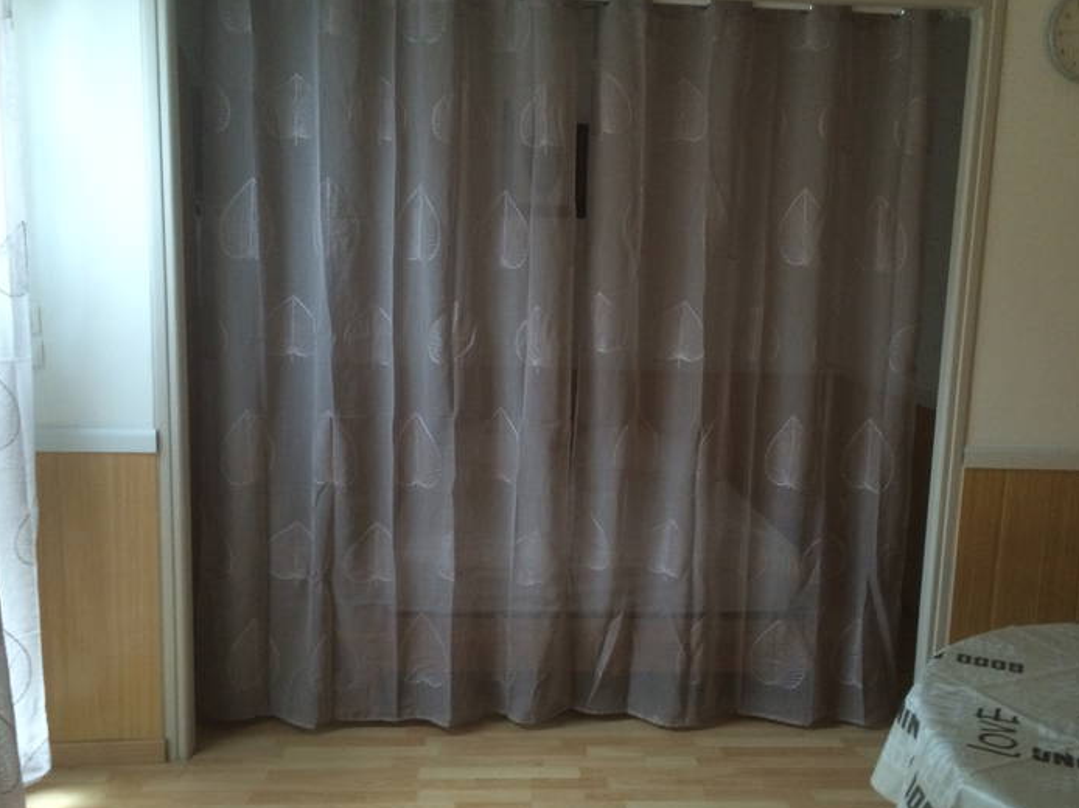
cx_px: 583
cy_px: 420
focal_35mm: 33
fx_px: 1028
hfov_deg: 55.3
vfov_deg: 42.9
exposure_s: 1/20
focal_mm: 4.15
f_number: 2.2
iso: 320
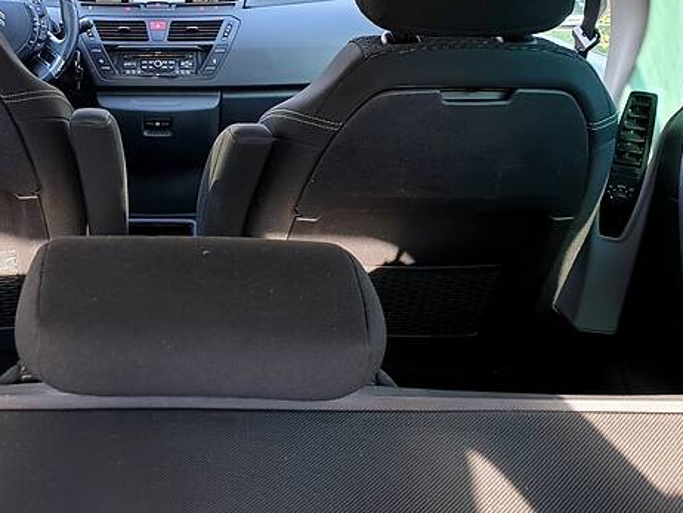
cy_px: 152
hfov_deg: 40.3
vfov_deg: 31.8
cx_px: 135
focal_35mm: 45
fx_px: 888
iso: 50
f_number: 2.4
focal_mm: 4.3
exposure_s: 1/35
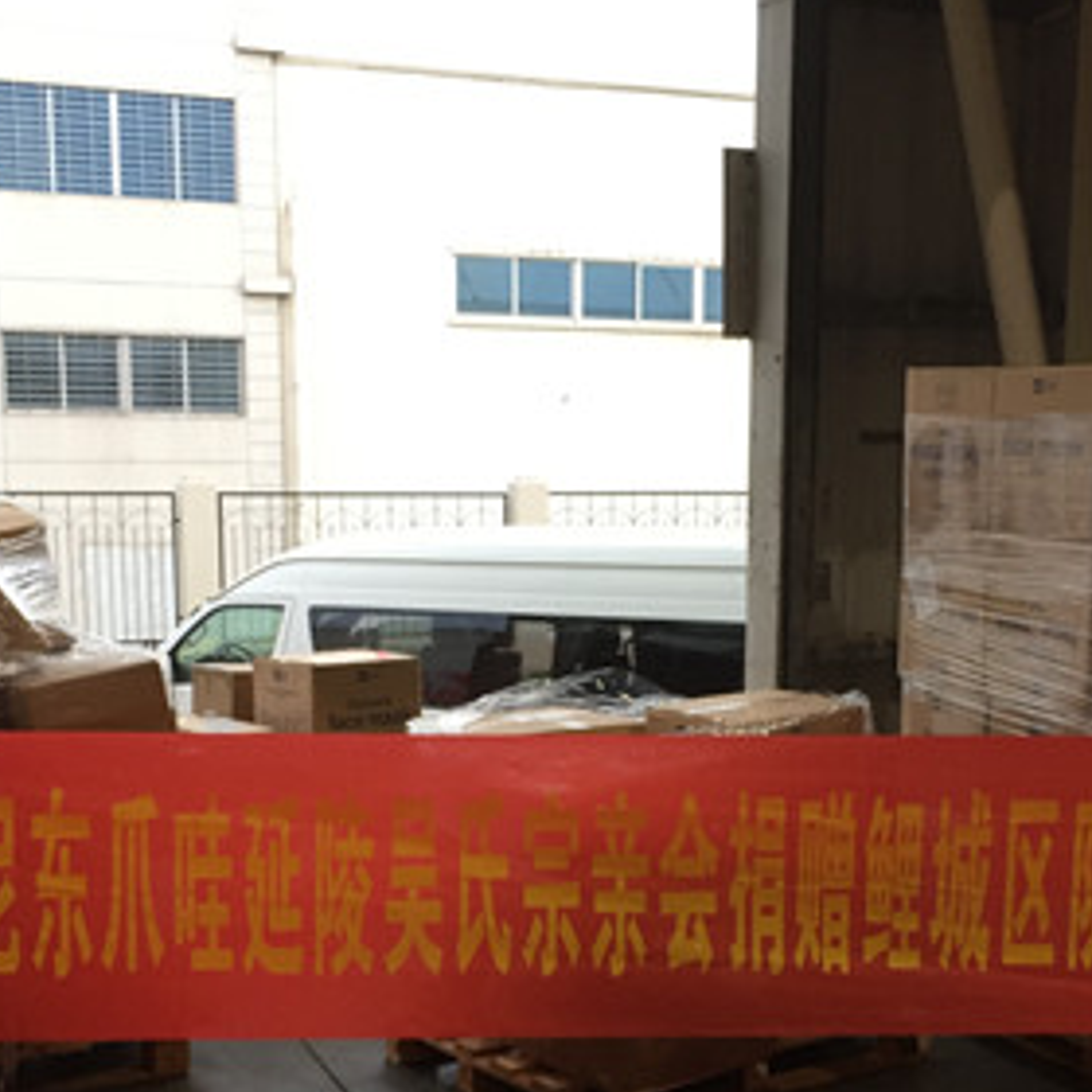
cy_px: 792
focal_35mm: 55
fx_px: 1963
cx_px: 612
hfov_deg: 31.1
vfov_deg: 30.7
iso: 64
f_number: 2.2
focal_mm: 4.15
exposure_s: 1/33
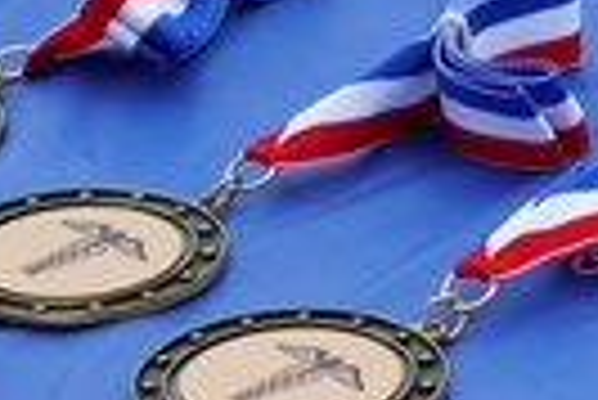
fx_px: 5672
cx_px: -171
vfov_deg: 4.0
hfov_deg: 6.0
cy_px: 263
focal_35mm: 341
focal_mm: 55
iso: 1000
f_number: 5.6
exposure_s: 1/1600
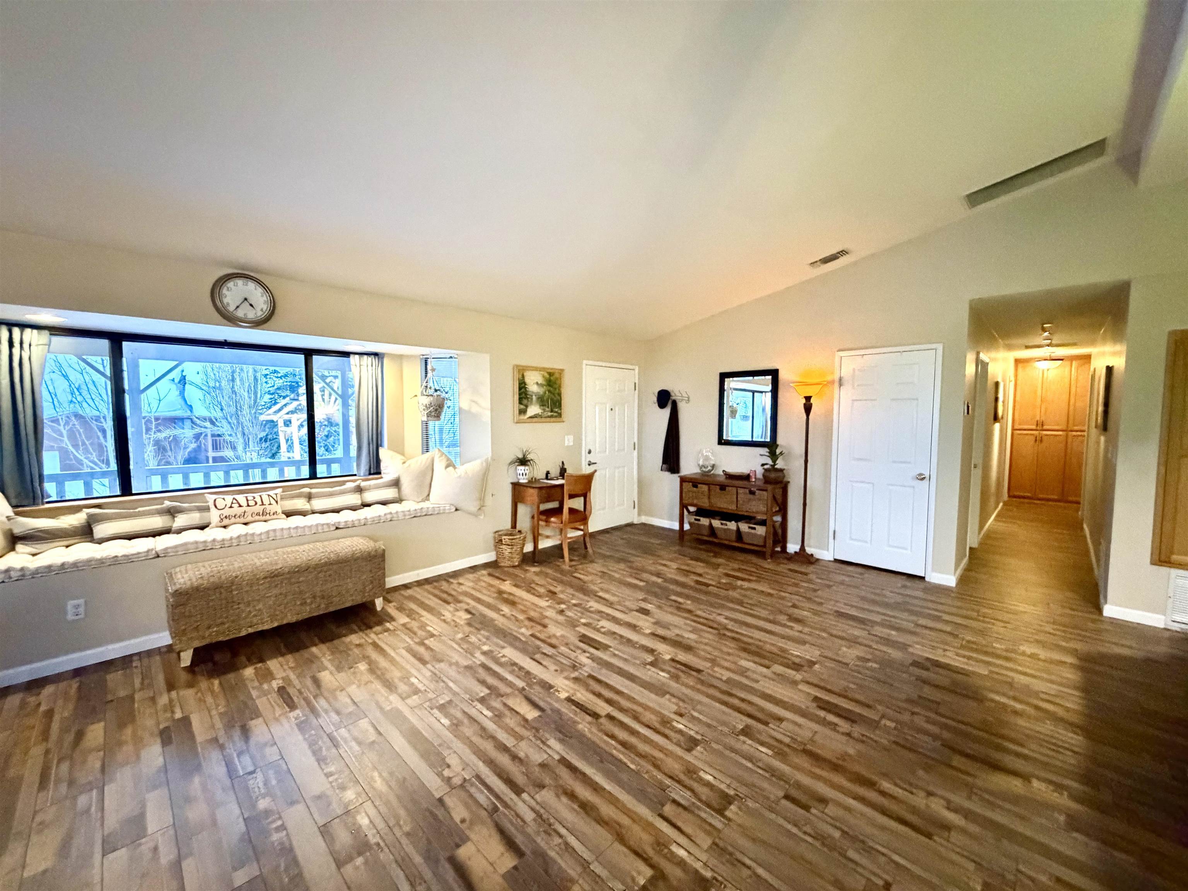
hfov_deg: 102.1
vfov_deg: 85.7
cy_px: 446
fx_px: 480
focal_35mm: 14
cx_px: 594
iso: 1250
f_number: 2.2
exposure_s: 1/60
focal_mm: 2.22
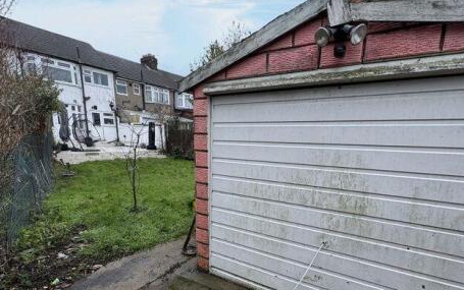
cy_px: 188
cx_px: 249
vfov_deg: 61.1
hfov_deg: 87.8
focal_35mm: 19
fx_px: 240
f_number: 2.2
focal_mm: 2.22
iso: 40
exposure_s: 1/133
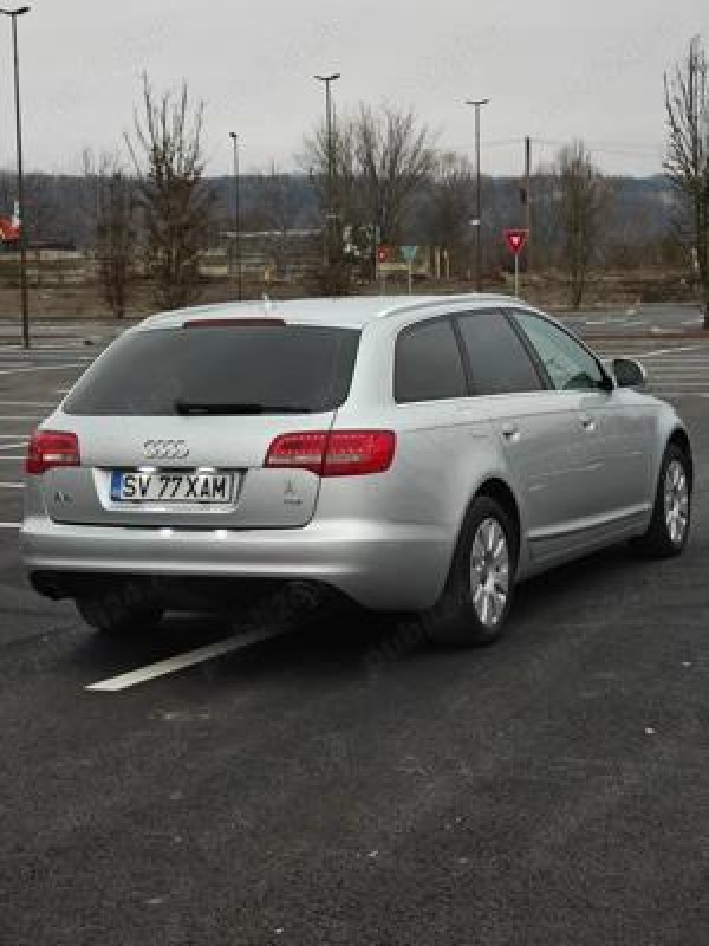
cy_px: 473
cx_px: 354
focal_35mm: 70
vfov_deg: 27.8
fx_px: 1912
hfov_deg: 21.0
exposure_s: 1/159
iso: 125
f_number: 2.6
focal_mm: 13.3
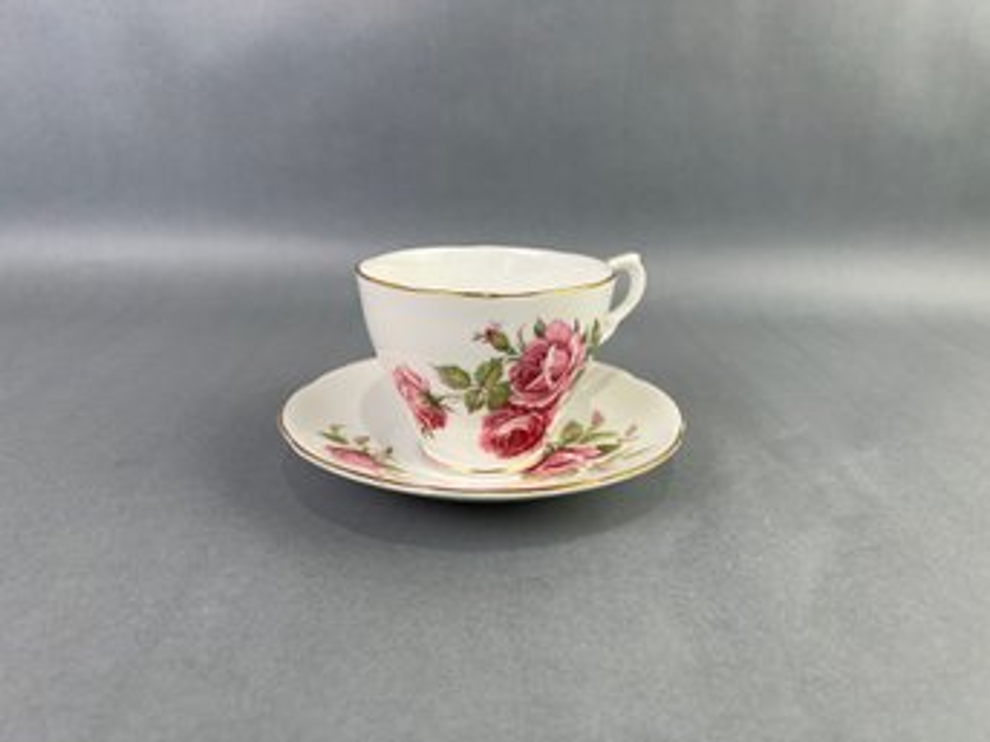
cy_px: 371
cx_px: 495
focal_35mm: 26
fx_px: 743
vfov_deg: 53.0
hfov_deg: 67.3
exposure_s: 1/209
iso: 40
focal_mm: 5.7
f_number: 1.5
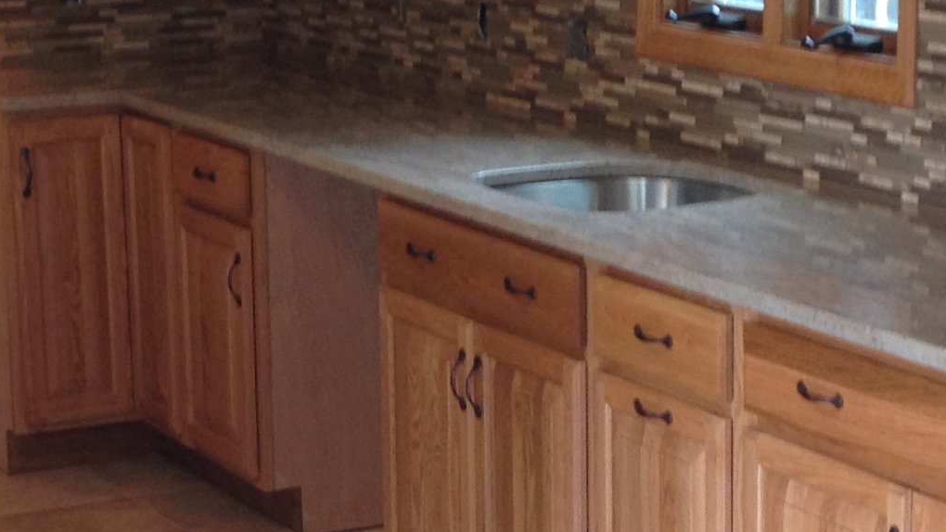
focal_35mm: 122
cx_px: 582
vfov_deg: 9.9
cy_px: 328
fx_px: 3061
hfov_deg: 17.5
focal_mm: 4.28
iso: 50
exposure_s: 1/24
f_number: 2.4
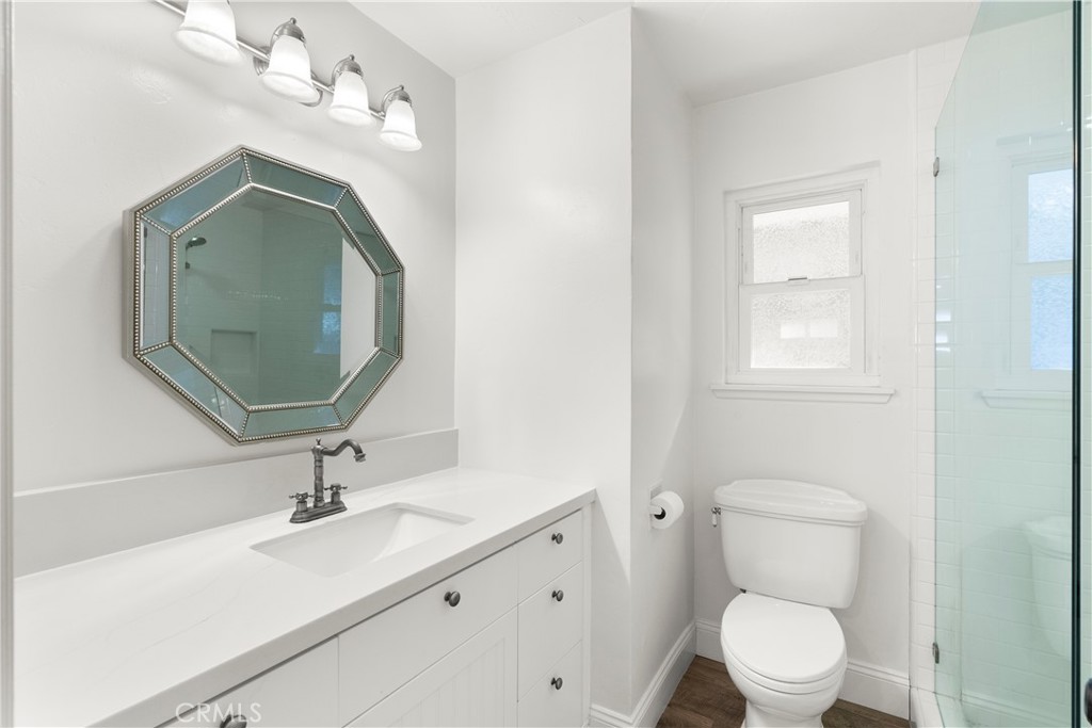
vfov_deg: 73.8
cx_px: 546
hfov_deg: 96.7
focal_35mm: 16
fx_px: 485
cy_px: 364
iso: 640
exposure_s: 1/13
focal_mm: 16
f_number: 9
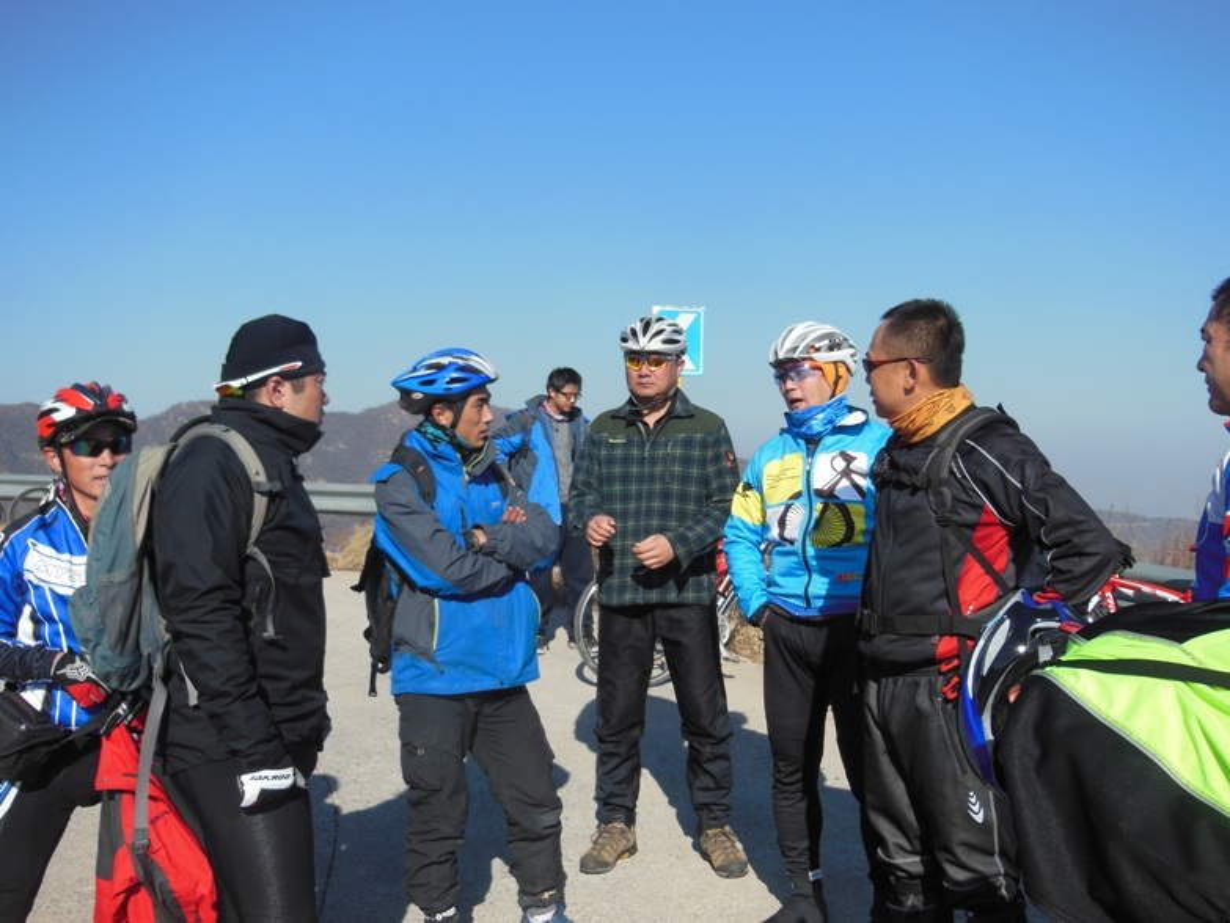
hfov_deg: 47.8
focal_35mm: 39
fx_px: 1386
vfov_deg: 36.8
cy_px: 462
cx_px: 615
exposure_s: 1/1000
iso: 125
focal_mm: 6.9
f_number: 4.1
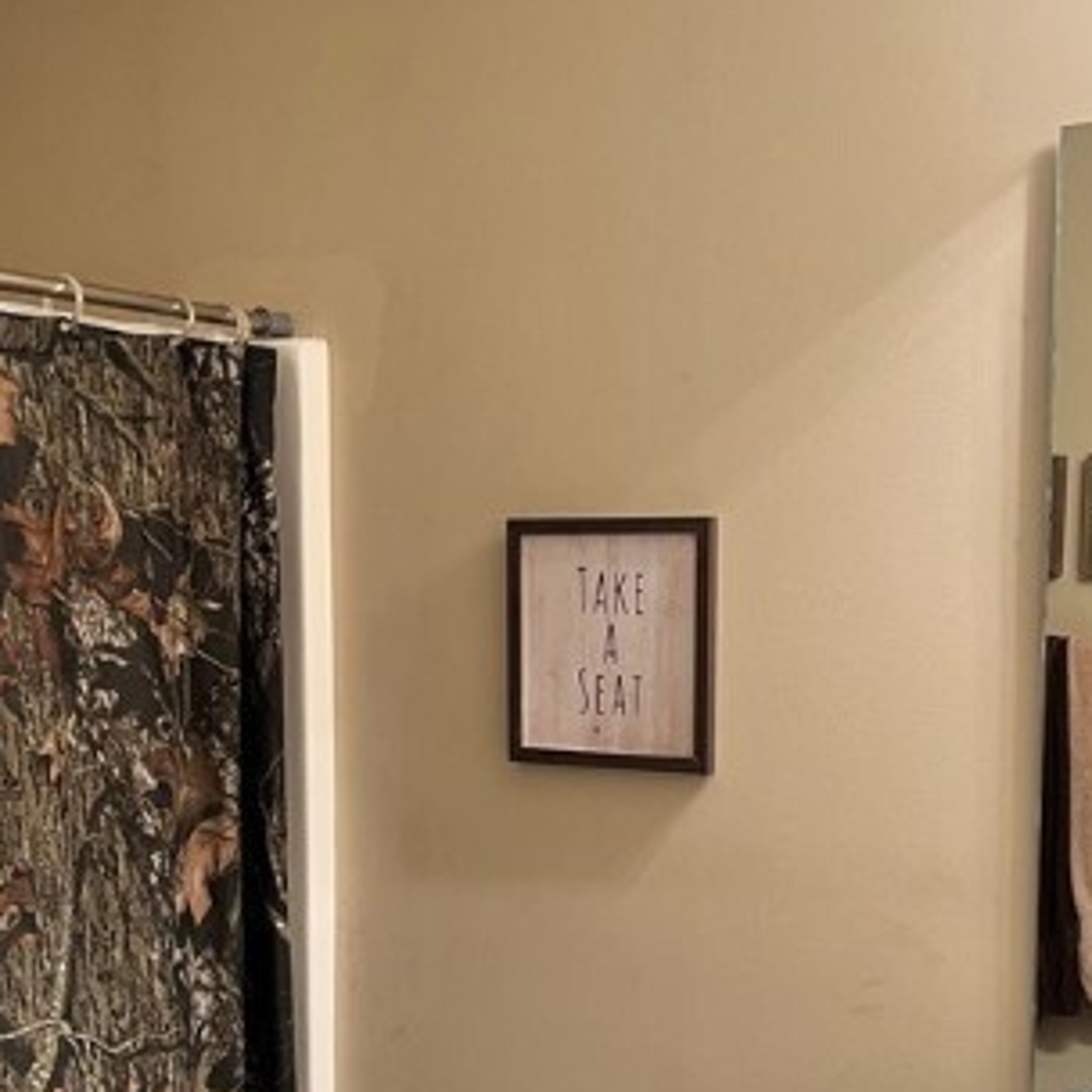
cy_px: 848
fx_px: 2070
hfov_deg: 29.5
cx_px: 654
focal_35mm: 58
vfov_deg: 29.0
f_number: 1.5
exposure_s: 1/60
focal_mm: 5.7
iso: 160
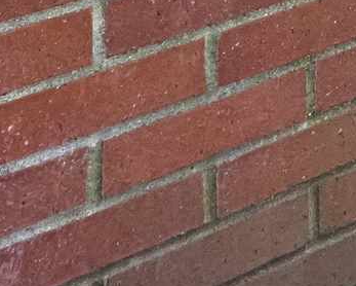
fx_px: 1182
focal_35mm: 112
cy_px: -729
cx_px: 950
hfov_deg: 12.1
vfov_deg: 9.0
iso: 250
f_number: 9
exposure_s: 1/50
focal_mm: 9
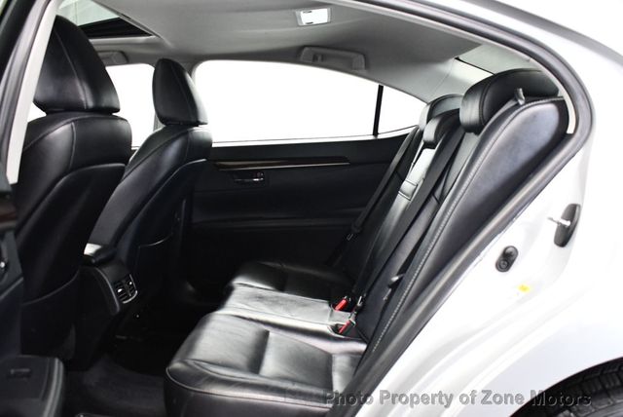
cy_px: 208
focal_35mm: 36
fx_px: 624
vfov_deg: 36.9
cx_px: 312
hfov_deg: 53.1
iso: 3200
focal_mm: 18
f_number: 3.5
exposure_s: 1/80
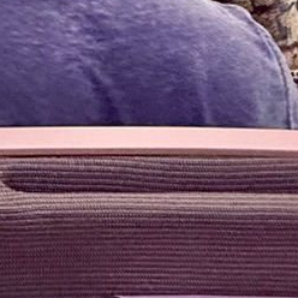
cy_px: -108
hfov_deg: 11.4
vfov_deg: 16.0
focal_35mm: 102
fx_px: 993
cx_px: -561
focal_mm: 2.22
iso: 400
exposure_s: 1/54
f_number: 2.2
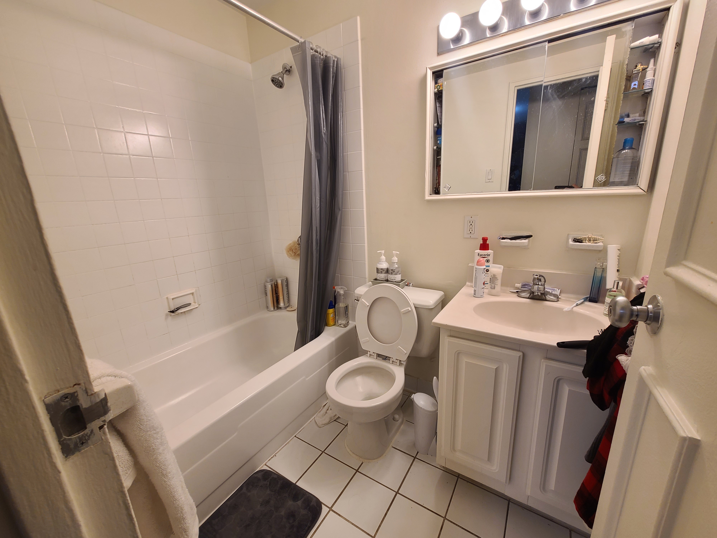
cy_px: 269
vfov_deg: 89.9
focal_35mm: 13
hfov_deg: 106.2
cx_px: 358
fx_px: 269
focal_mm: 2.2
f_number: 2.2
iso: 100
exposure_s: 1/59
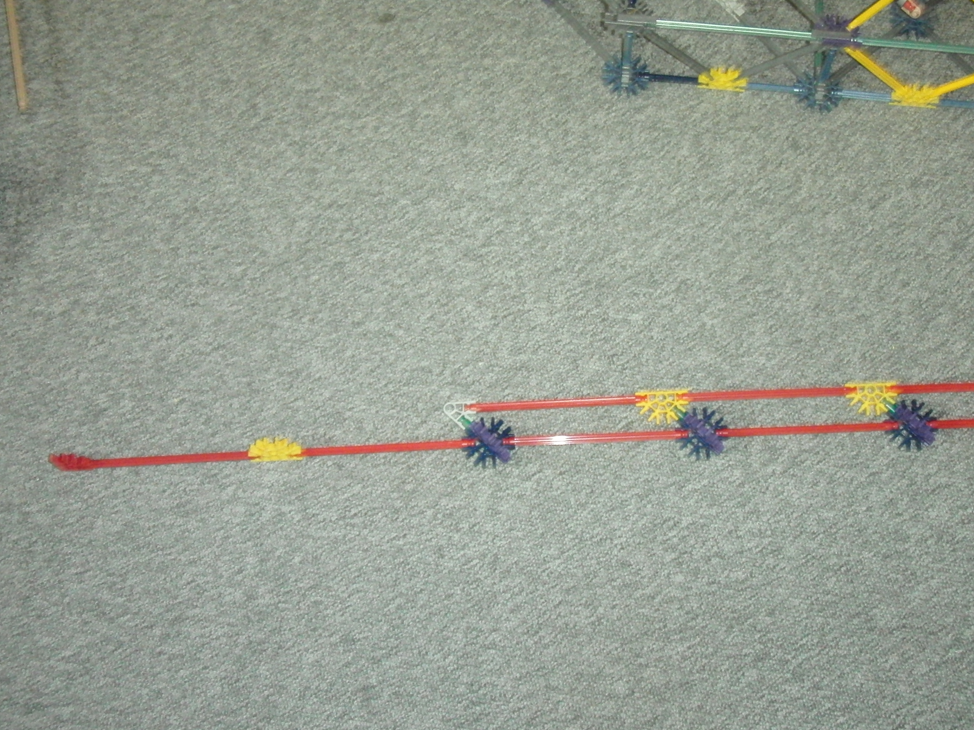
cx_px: 556
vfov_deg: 31.5
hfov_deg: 41.1
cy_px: 344
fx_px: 1294
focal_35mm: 46
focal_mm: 6.66
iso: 400
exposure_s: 1/40
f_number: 3.9
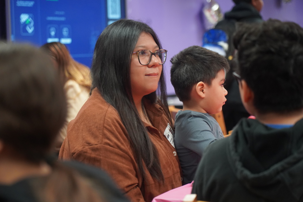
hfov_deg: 19.5
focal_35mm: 105
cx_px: 152
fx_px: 884
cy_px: 101
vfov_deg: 13.0
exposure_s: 1/160
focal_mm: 105
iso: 5000
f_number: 4
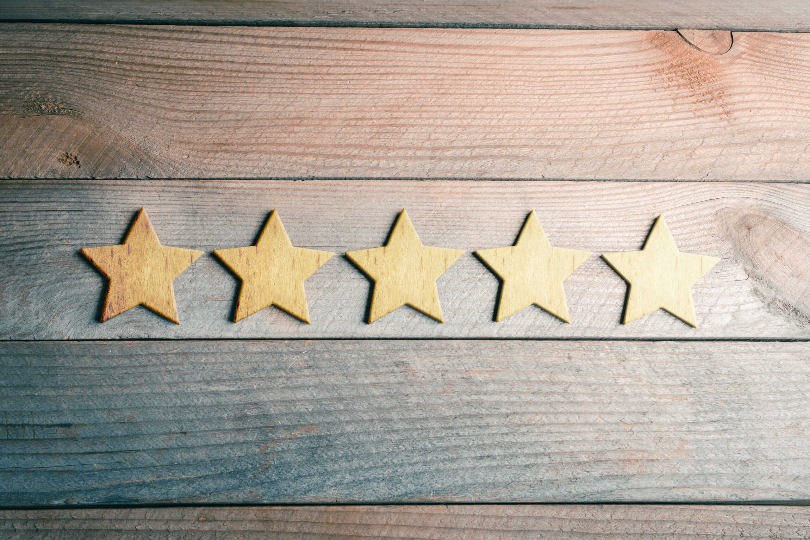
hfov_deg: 33.4
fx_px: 1350
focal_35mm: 60
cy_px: 270
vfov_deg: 22.6
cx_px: 405
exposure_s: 1/100
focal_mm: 40
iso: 100
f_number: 6.3
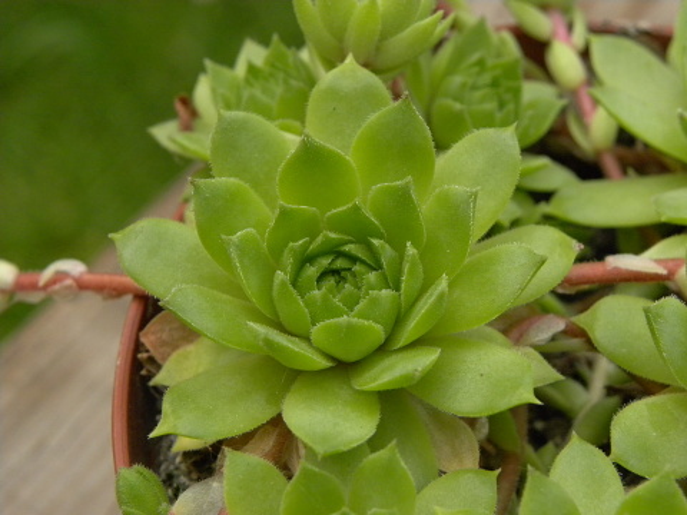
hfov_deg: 26.0
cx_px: 344
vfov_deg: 19.6
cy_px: 258
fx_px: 1488
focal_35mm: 75
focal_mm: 13.4
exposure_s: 1/125
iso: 400
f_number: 4
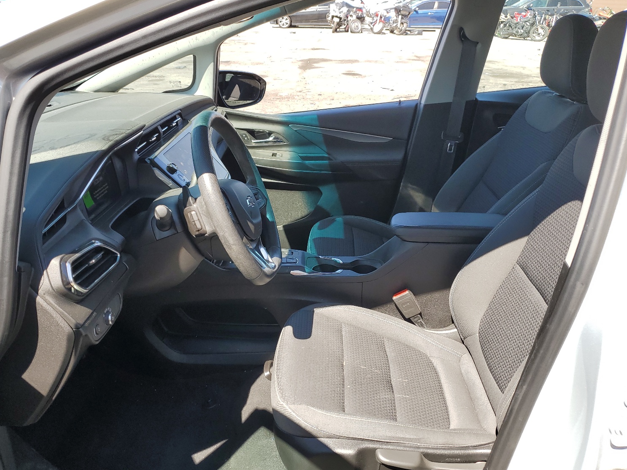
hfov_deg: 63.4
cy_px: 250
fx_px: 507
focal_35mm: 28
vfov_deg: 49.7
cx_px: 304
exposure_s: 1/588
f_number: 1.5
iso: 50
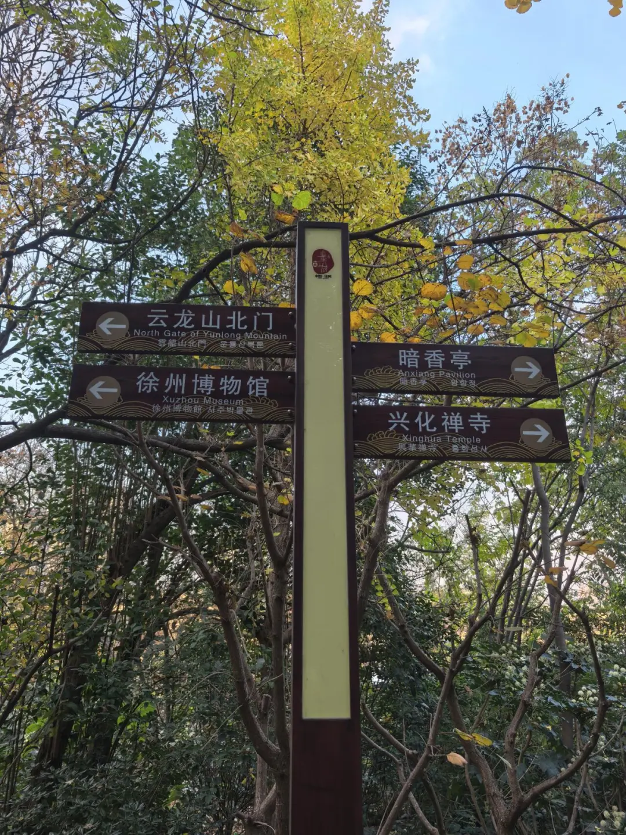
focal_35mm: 24
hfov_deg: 56.8
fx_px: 579
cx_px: 313
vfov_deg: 71.6
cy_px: 418
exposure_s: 1/100
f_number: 1.4
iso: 50
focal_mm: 6.98
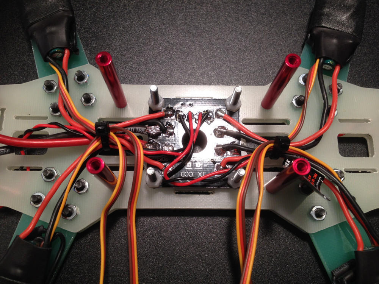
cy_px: 142
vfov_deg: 40.7
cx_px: 190
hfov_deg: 52.6
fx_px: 383
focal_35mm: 35
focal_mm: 4.28
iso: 64
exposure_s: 1/20
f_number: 2.4
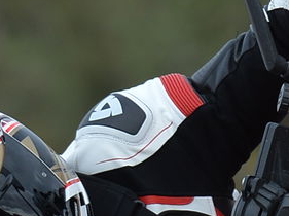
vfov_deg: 0.5
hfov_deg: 0.6
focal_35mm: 3285
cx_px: 474
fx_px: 27391
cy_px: 381
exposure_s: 1/1000
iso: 250
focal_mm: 500
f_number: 6.3
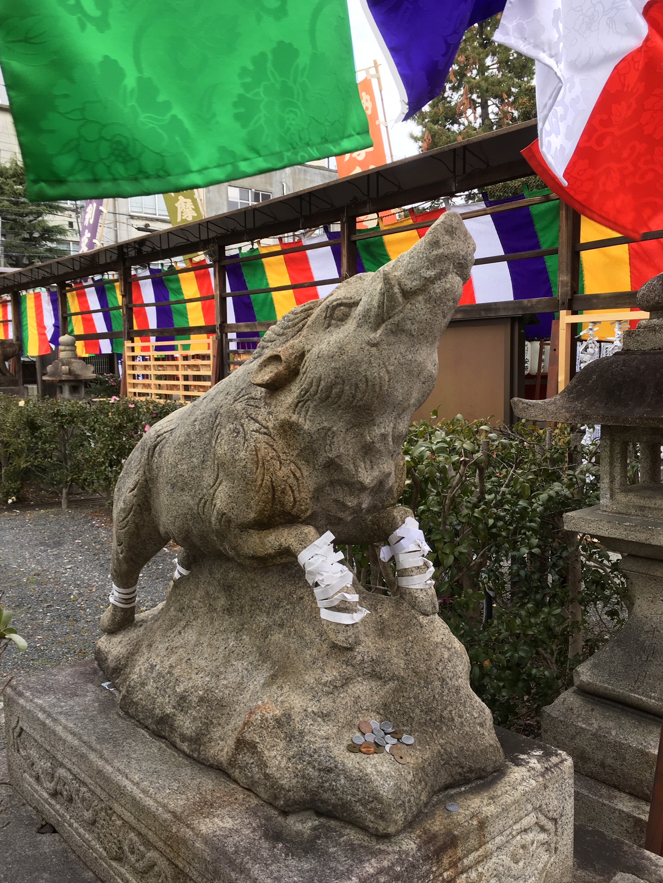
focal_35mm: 30
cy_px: 435
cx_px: 339
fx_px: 766
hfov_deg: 46.8
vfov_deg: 60.0
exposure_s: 1/60
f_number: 2.2
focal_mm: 4.15
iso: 32
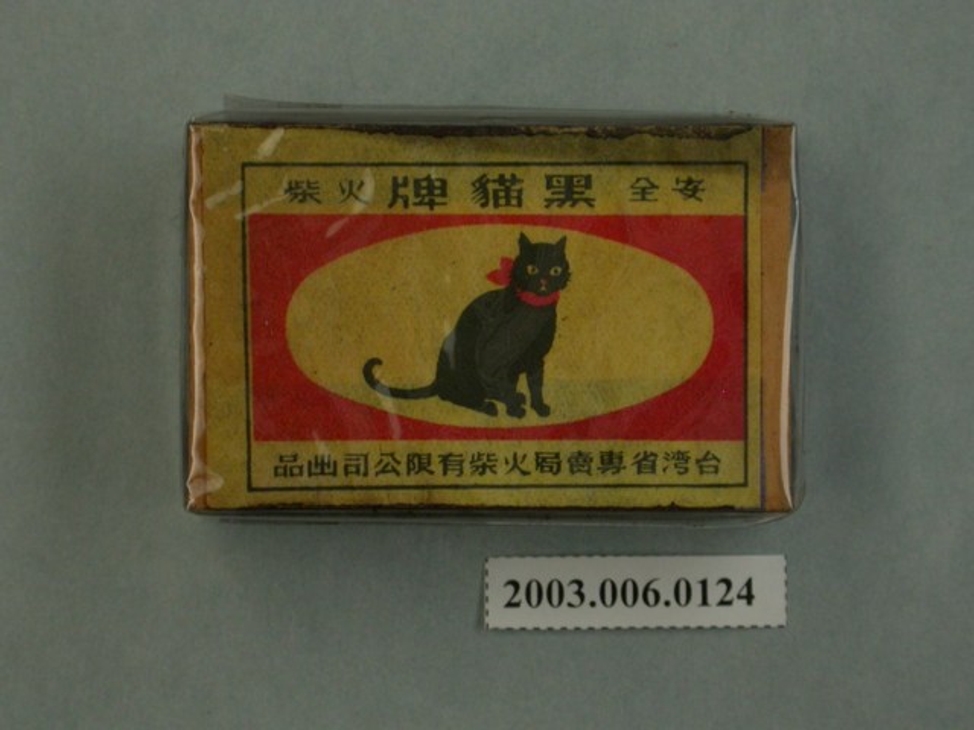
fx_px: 4333
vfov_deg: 9.6
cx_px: 487
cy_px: 365
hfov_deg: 12.8
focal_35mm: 154
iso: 100
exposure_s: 1/30
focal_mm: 32
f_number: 5.1
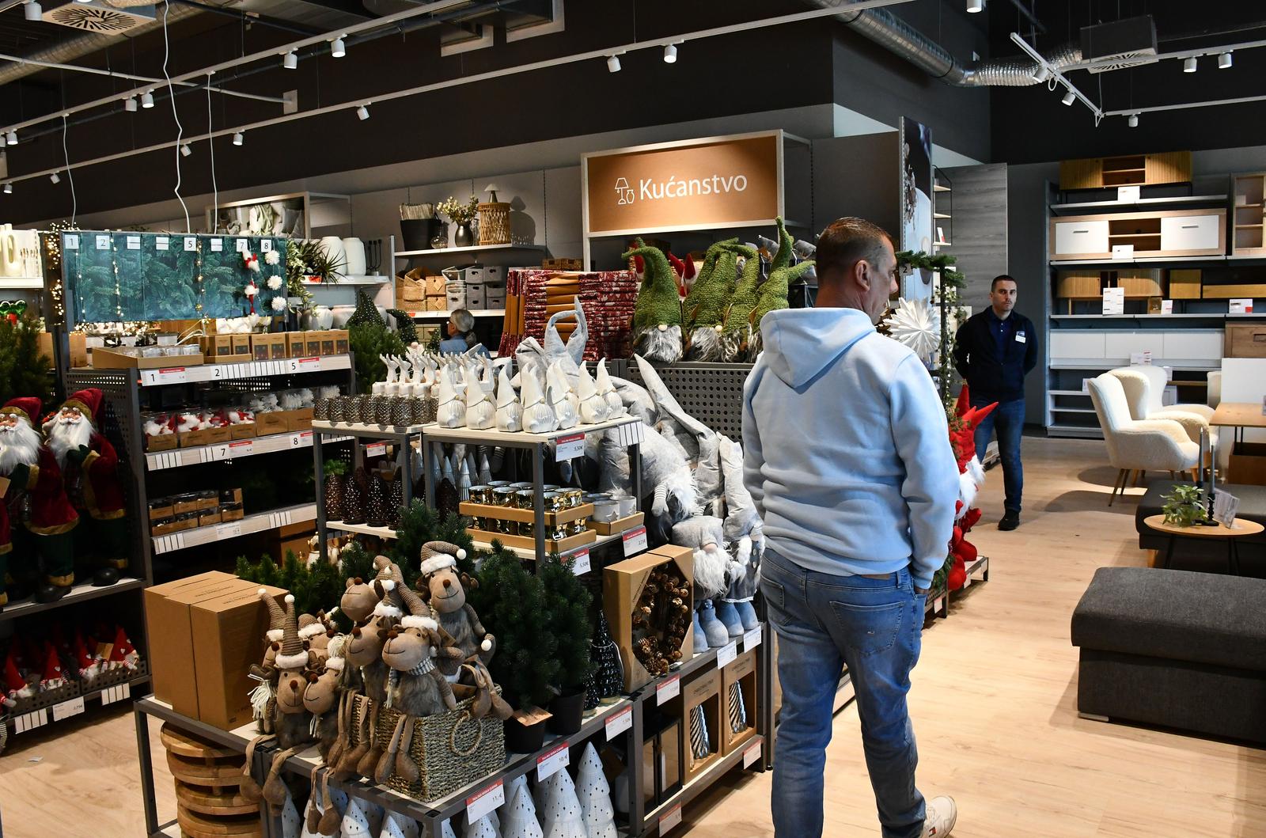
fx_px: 947
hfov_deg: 67.5
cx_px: 633
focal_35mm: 27
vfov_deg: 47.7
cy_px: 419
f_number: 7.1
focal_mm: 18
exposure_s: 1/200
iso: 2500
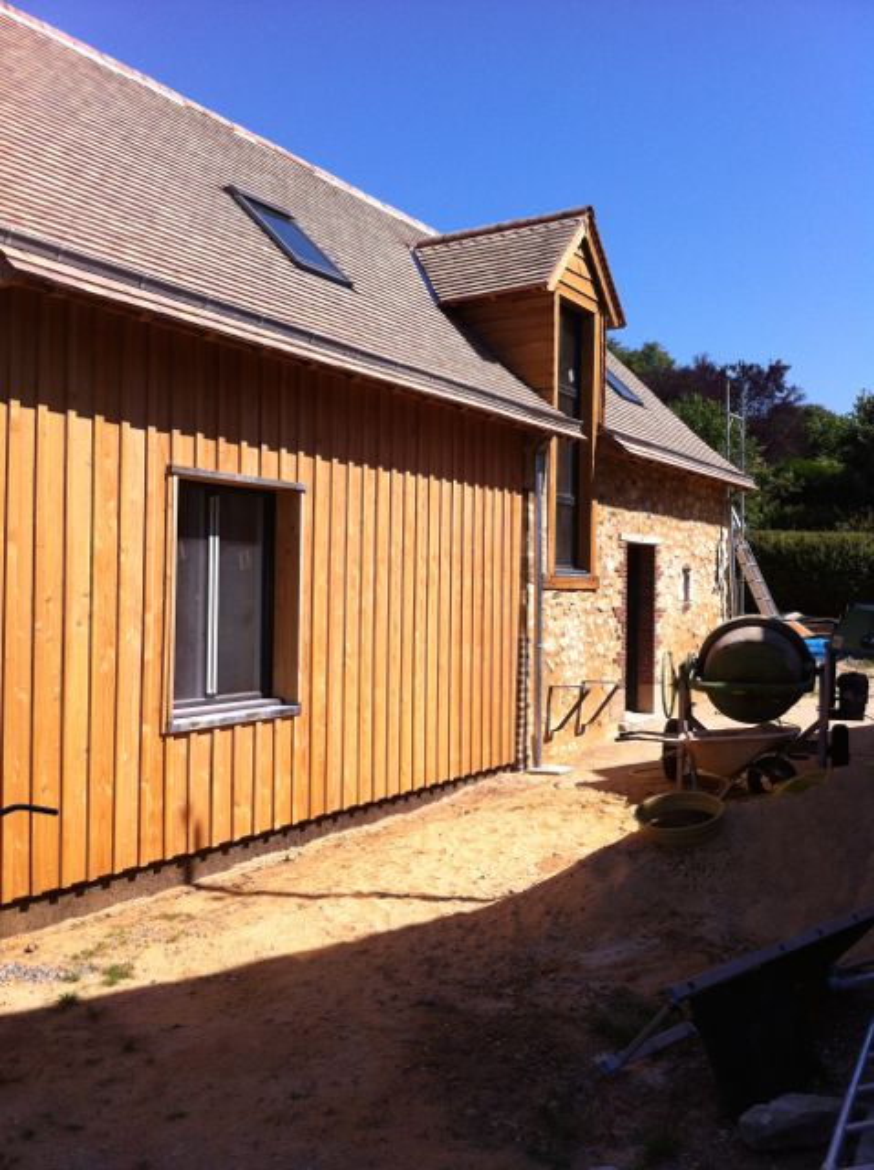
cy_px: 585
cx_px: 437
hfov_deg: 40.6
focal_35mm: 35
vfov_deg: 52.7
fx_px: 1181
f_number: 2.8
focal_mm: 3.85
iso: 80
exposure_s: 1/1436
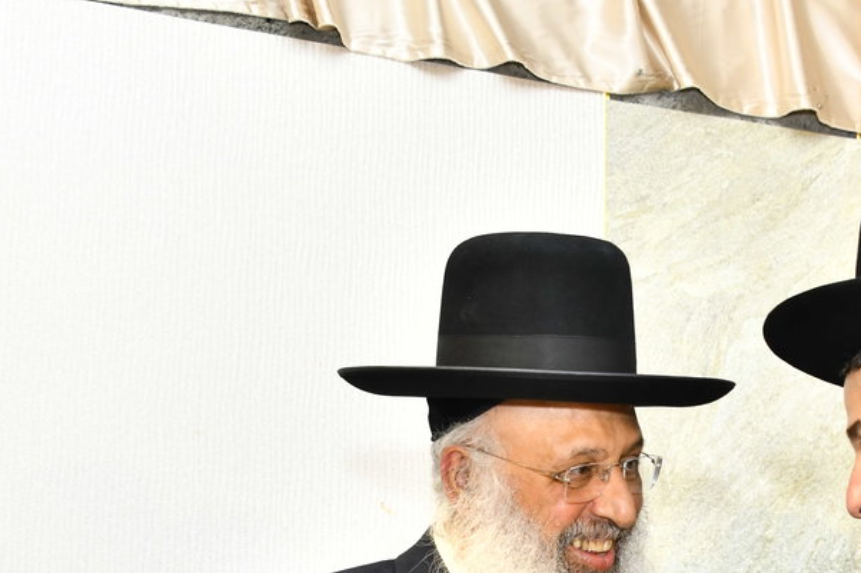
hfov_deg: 21.8
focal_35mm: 93
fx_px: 2224
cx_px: 598
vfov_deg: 14.4
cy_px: 611
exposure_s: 1/125
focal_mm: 40
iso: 1000
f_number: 5.6
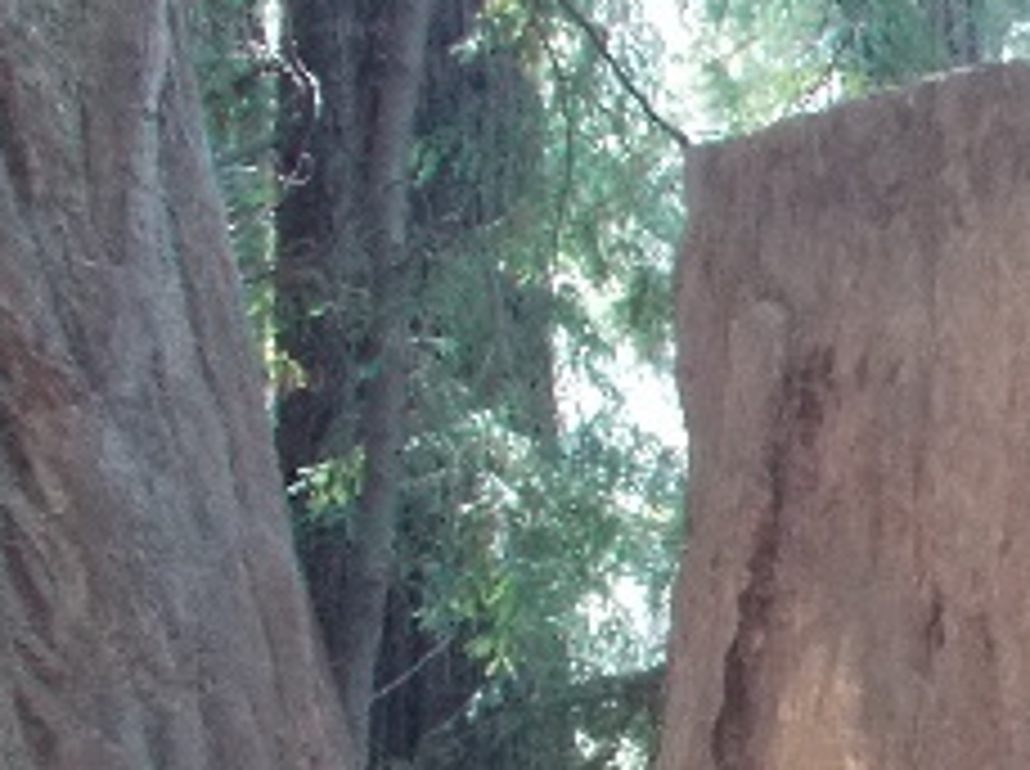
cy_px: 968
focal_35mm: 91
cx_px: 1556
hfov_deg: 18.9
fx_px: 2703
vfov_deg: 15.5
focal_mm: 4.6
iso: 320
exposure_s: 1/25
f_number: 3.2
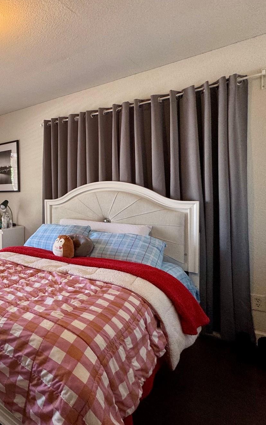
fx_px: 267
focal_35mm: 23
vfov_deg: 77.1
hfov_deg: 40.2
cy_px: 199
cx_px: -42
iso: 125
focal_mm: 2.22
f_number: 2.2
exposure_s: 1/120
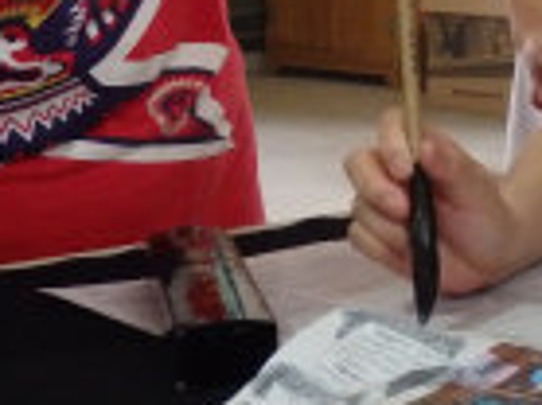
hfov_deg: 15.5
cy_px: -88
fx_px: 1815
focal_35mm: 116
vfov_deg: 12.4
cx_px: 846
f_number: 3.4
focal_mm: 6
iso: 800
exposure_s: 1/40
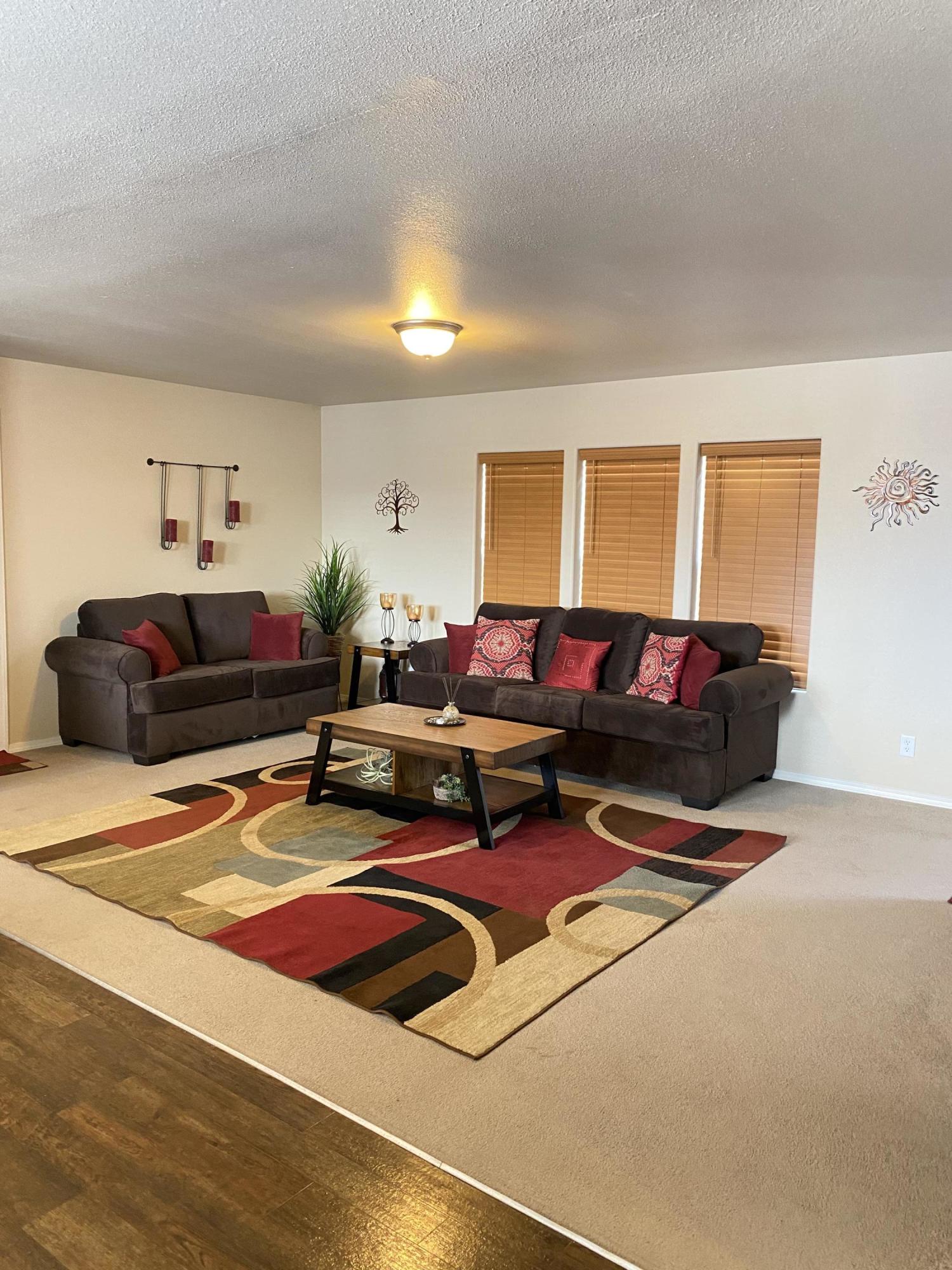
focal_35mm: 26
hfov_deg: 53.1
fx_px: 953
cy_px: 635
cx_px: 476
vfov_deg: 67.3
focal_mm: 4.25
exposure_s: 1/60
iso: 320
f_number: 1.8
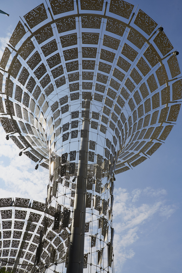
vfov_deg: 73.8
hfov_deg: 53.1
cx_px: 91
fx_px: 182
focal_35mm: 24
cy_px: 136
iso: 110
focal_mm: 24
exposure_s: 1/200
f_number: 13
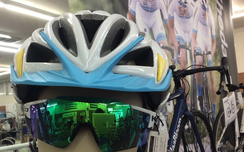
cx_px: 80
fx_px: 312
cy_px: 119
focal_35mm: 47
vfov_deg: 26.9
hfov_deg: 42.1
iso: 40
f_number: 2.4
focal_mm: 3.3
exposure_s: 1/40
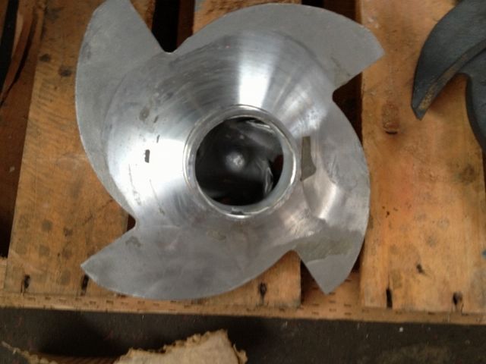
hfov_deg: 52.6
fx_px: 491
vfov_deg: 40.7
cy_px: 182
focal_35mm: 35
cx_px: 243
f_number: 2.4
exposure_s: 1/20
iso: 125
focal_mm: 4.28
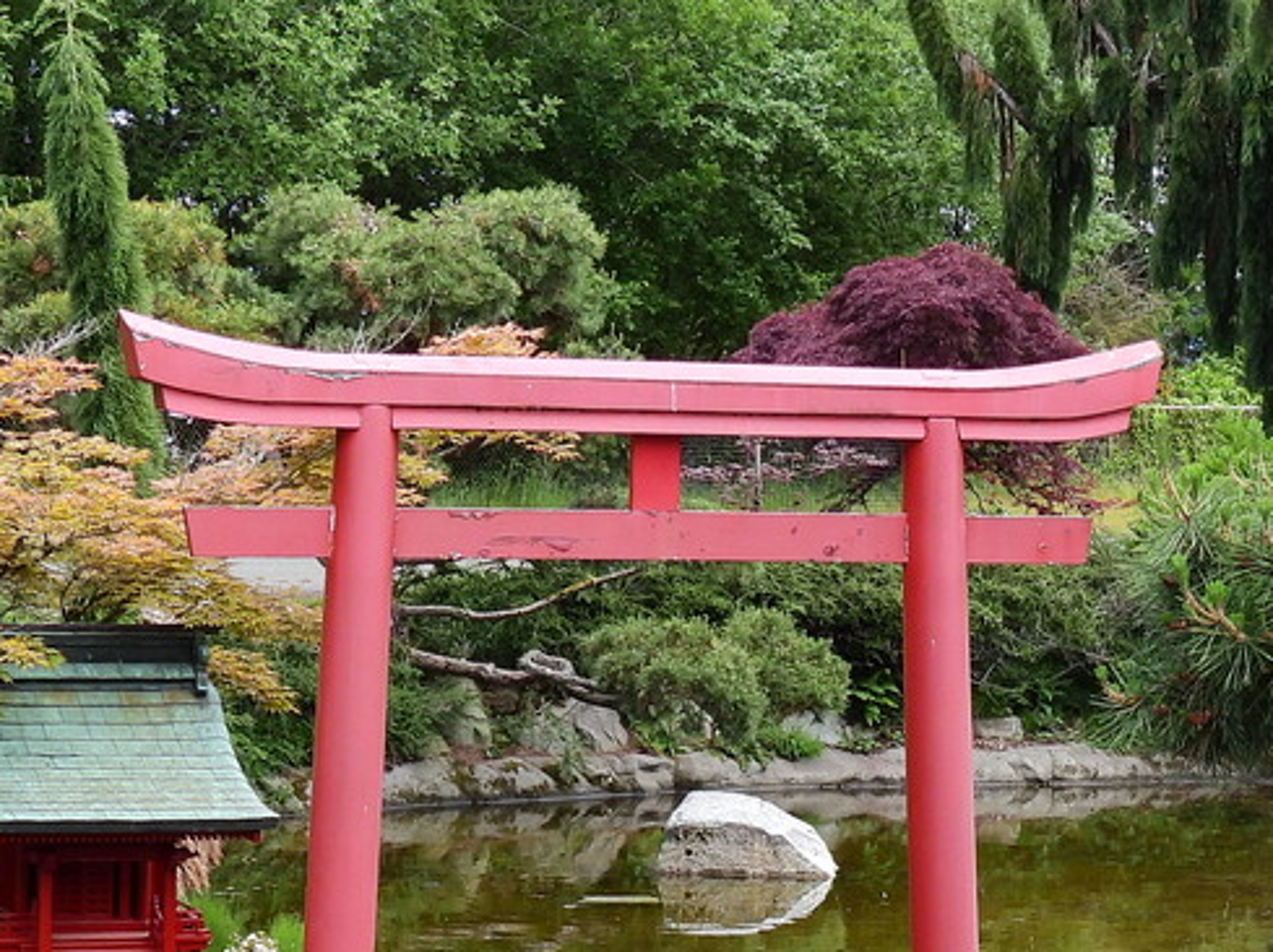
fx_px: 4814
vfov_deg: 11.2
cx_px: 1023
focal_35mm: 131
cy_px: 996
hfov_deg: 15.0
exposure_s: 1/400
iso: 100
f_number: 3.5
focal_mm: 8.9
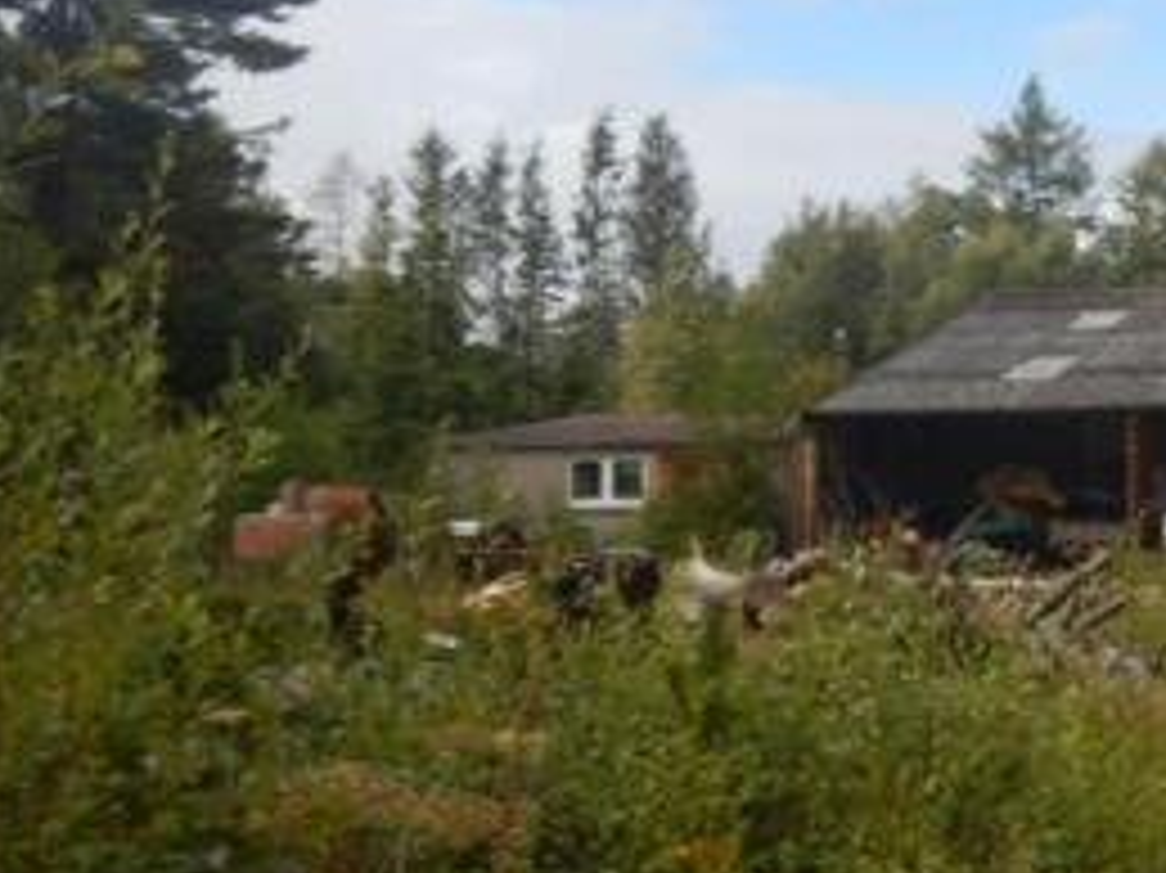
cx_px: 1191
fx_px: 1818
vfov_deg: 27.0
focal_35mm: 54
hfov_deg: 32.4
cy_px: 439
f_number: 2.8
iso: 125
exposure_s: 1/1250
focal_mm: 4.3
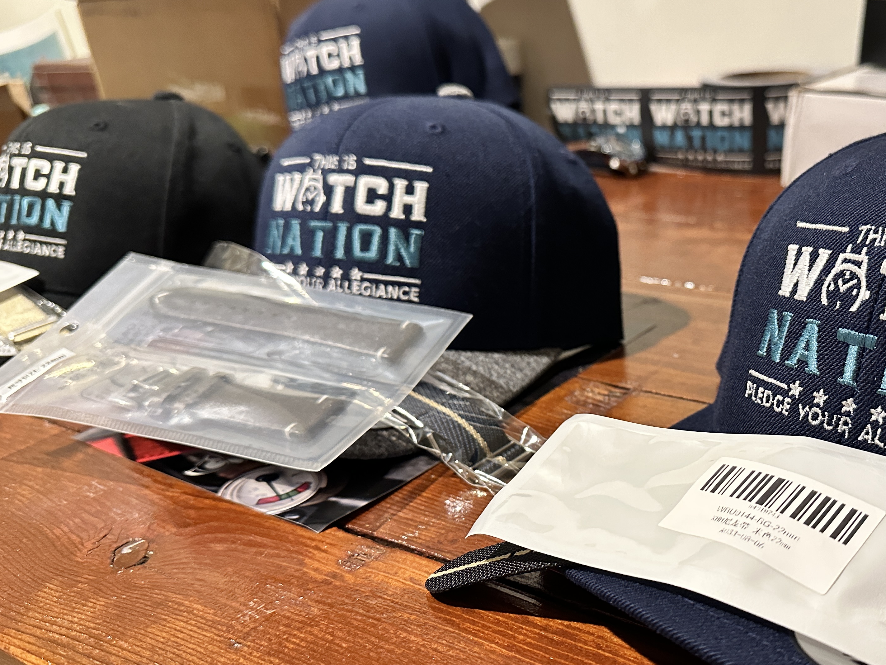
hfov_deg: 52.4
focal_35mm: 34
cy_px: 383
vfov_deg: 41.7
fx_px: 870
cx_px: 625
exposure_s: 1/60
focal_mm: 6.86
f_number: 1.78
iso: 500
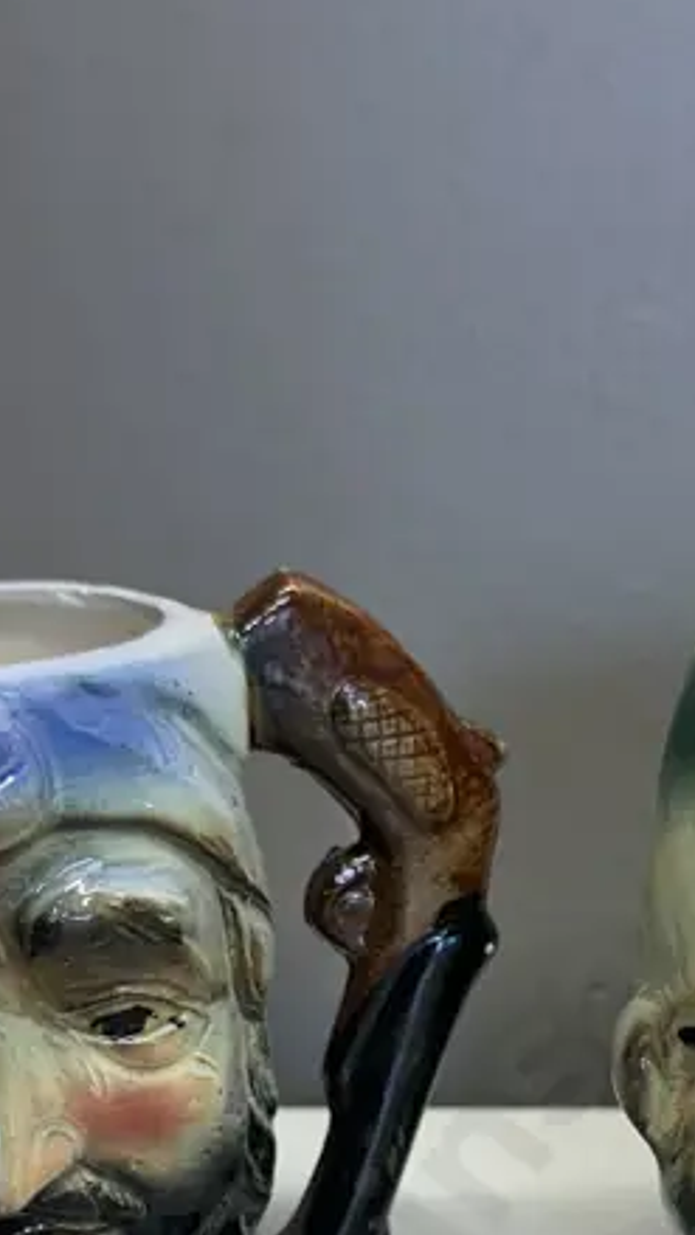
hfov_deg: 19.6
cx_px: 526
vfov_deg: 32.7
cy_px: 1103
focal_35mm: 61
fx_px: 1998
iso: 100
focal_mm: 6.86
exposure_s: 1/100
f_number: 1.78
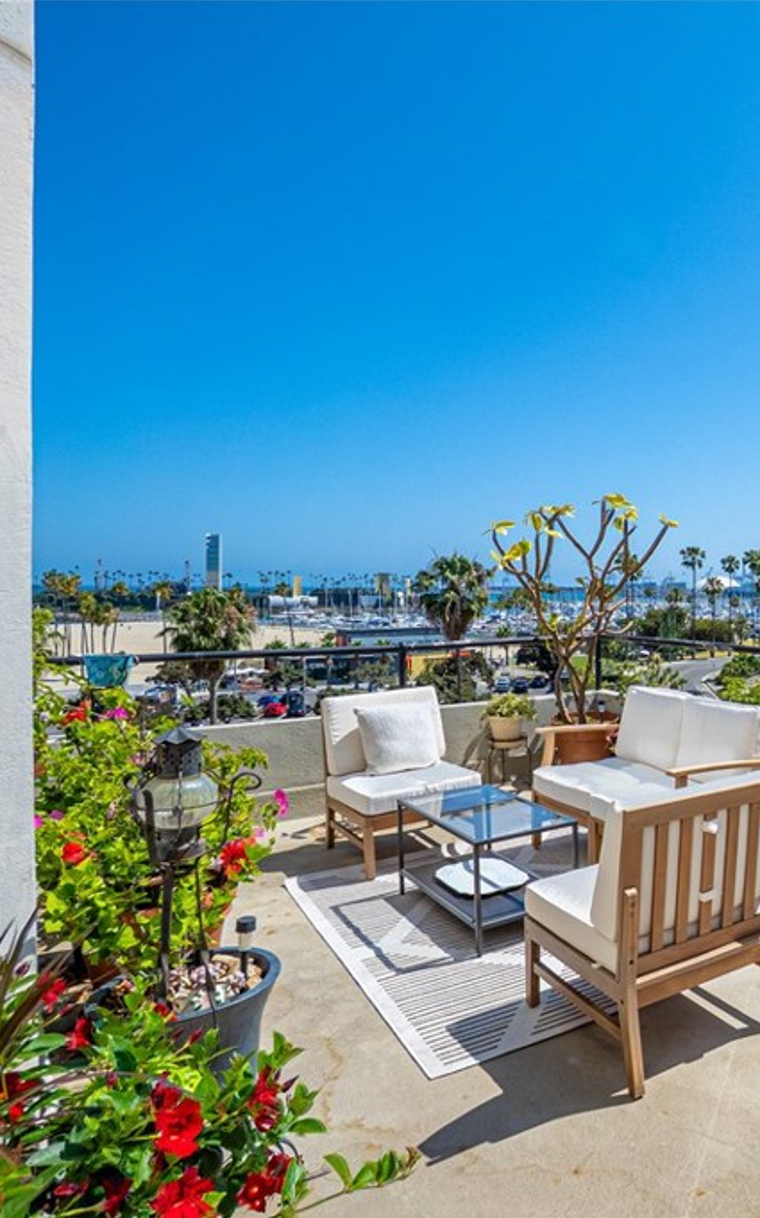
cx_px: 798
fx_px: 763
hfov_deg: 43.4
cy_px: 609
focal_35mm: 23
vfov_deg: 77.2
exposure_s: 1/8000
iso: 400
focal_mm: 10
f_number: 8
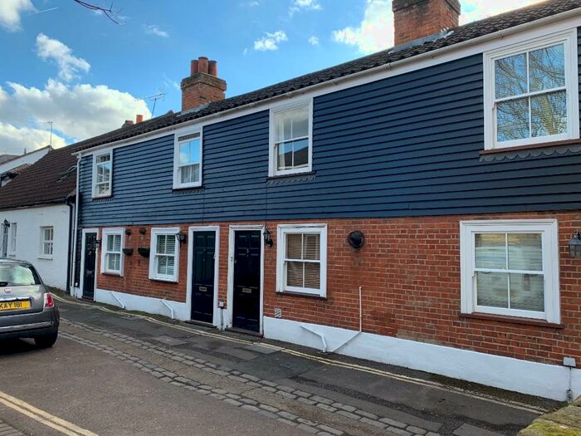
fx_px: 436
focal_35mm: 26
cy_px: 218
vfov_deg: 53.1
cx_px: 290
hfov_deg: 67.3
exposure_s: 1/465
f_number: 1.8
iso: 25
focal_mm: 4.25
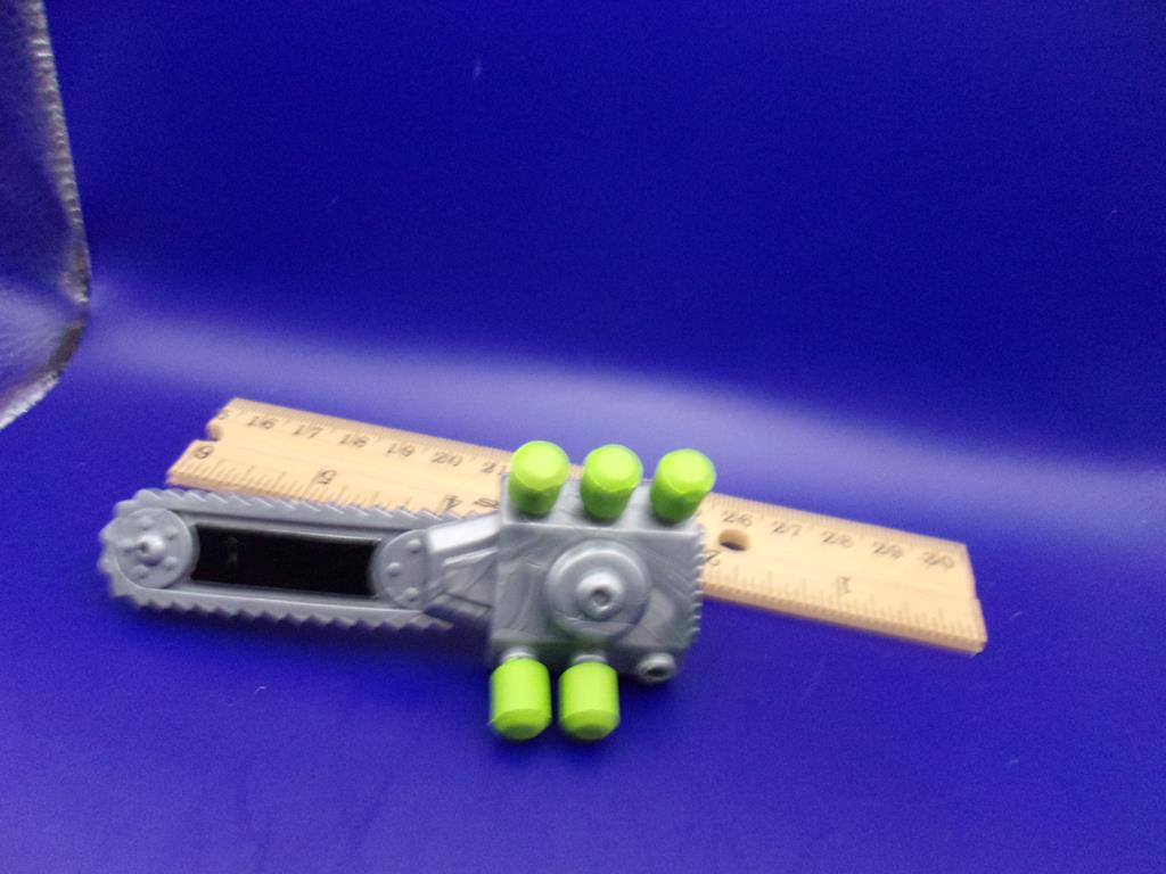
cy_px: 437
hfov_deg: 65.3
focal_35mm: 27
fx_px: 909
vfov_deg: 51.4
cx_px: 583
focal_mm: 4.9
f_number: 3
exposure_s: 1/17
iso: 451
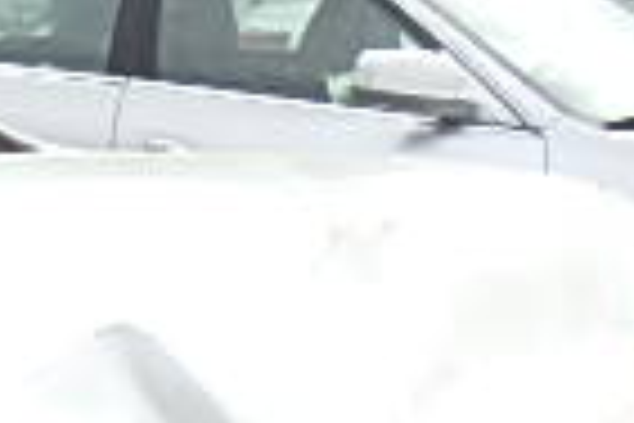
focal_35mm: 99
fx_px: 1743
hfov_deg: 18.2
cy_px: 752
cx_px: -337
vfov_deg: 12.6
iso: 125
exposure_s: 1/250
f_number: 3.5
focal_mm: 3.7
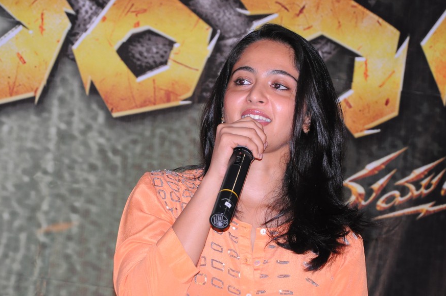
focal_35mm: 176
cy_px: 151
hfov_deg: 11.7
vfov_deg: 7.8
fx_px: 2178
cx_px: 240
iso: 1000
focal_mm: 100
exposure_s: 1/125
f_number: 5.6
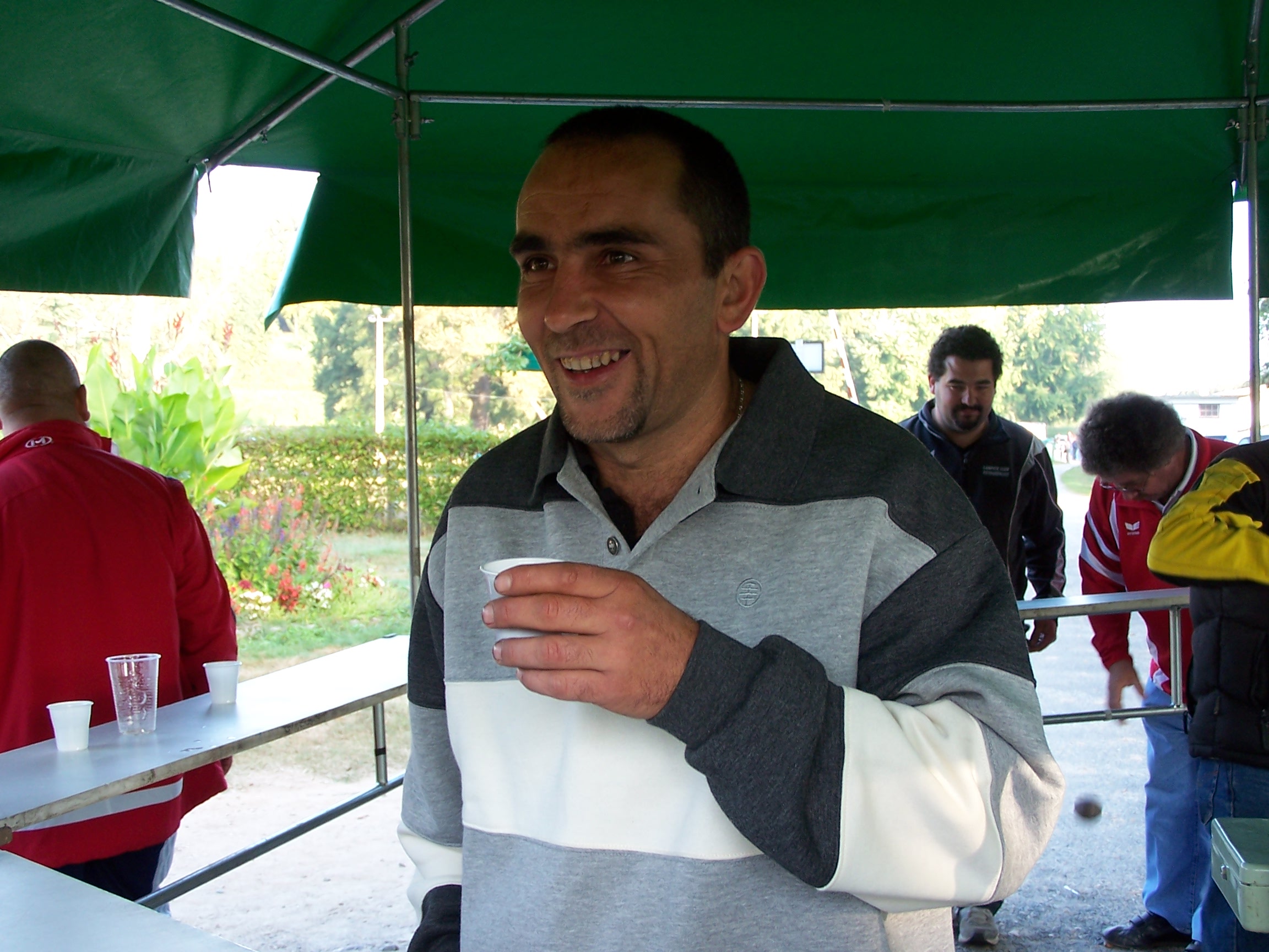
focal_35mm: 51
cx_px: 634
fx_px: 1870
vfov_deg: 28.6
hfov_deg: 37.5
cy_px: 476
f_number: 3.2
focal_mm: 8.5
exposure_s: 1/45
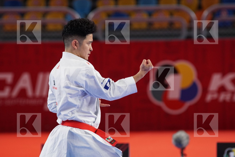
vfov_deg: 4.6
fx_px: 1958
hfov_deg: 6.9
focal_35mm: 300
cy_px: 78
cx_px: 118
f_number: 3.2
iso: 800
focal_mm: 200
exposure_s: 1/400
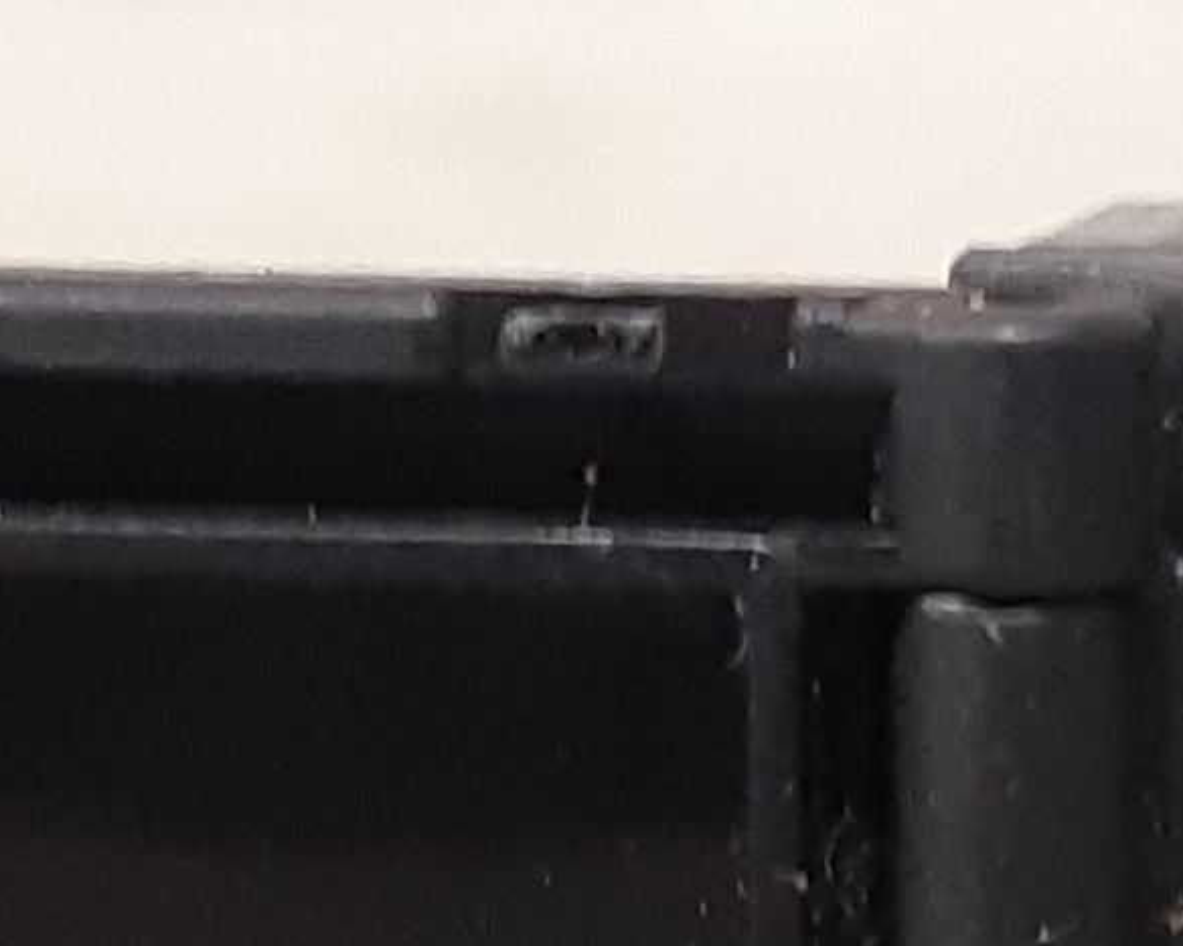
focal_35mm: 89
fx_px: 3116
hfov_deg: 21.3
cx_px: 938
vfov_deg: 16.7
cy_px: 1033
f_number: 1.7
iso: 250
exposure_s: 1/33
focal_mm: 3.93
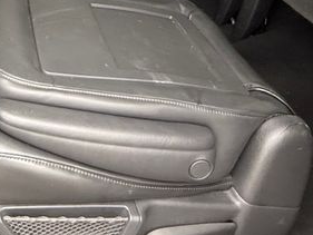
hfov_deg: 36.2
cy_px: -43
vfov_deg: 25.7
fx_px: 461
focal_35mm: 51
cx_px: 63
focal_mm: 2.22
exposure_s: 1/78
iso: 320
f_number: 2.2
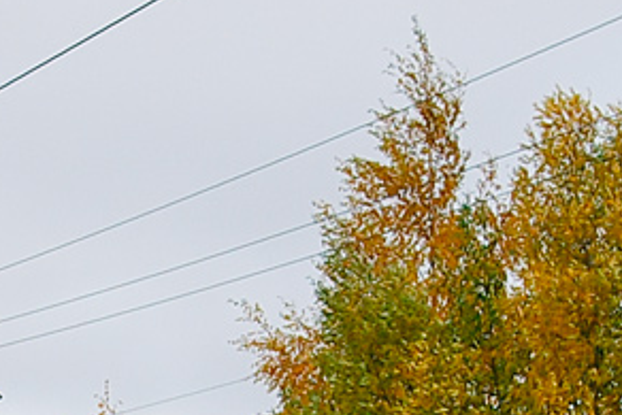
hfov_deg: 8.7
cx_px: -151
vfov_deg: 5.8
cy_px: 651
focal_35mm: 234
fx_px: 4045
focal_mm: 38
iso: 400
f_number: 5
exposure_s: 1/320
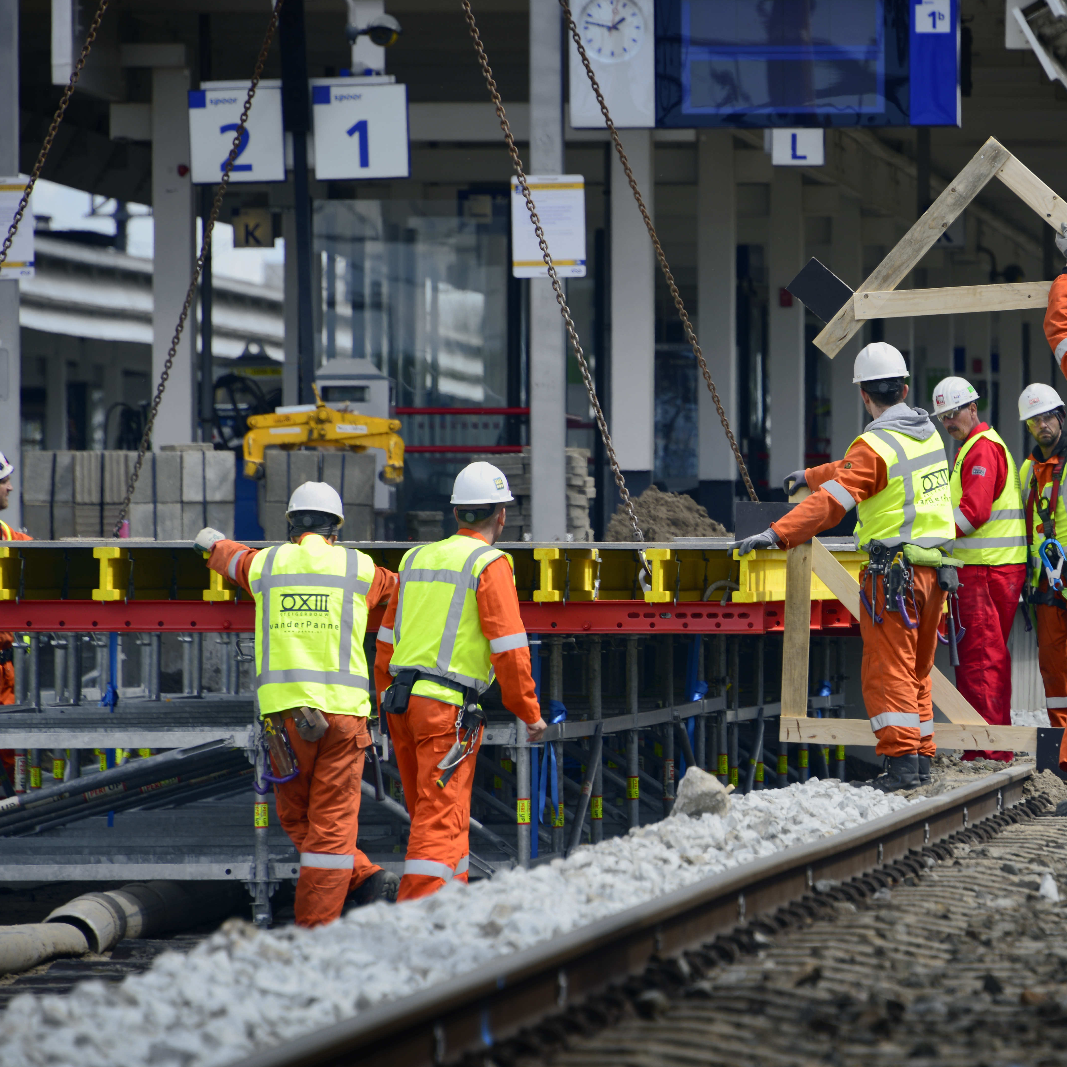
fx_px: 15205
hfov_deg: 4.0
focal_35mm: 436
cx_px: 838
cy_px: 507
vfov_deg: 4.0
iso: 125
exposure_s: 1/160
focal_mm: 300
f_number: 6.3
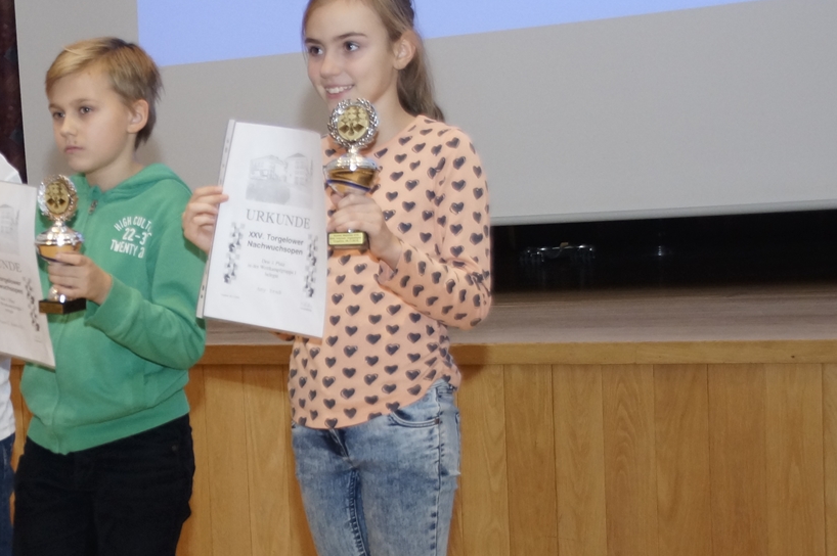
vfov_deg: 15.4
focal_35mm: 88
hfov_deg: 22.7
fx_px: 2044
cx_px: 122
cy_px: 447
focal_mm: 30
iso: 800
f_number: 4.5
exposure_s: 1/60
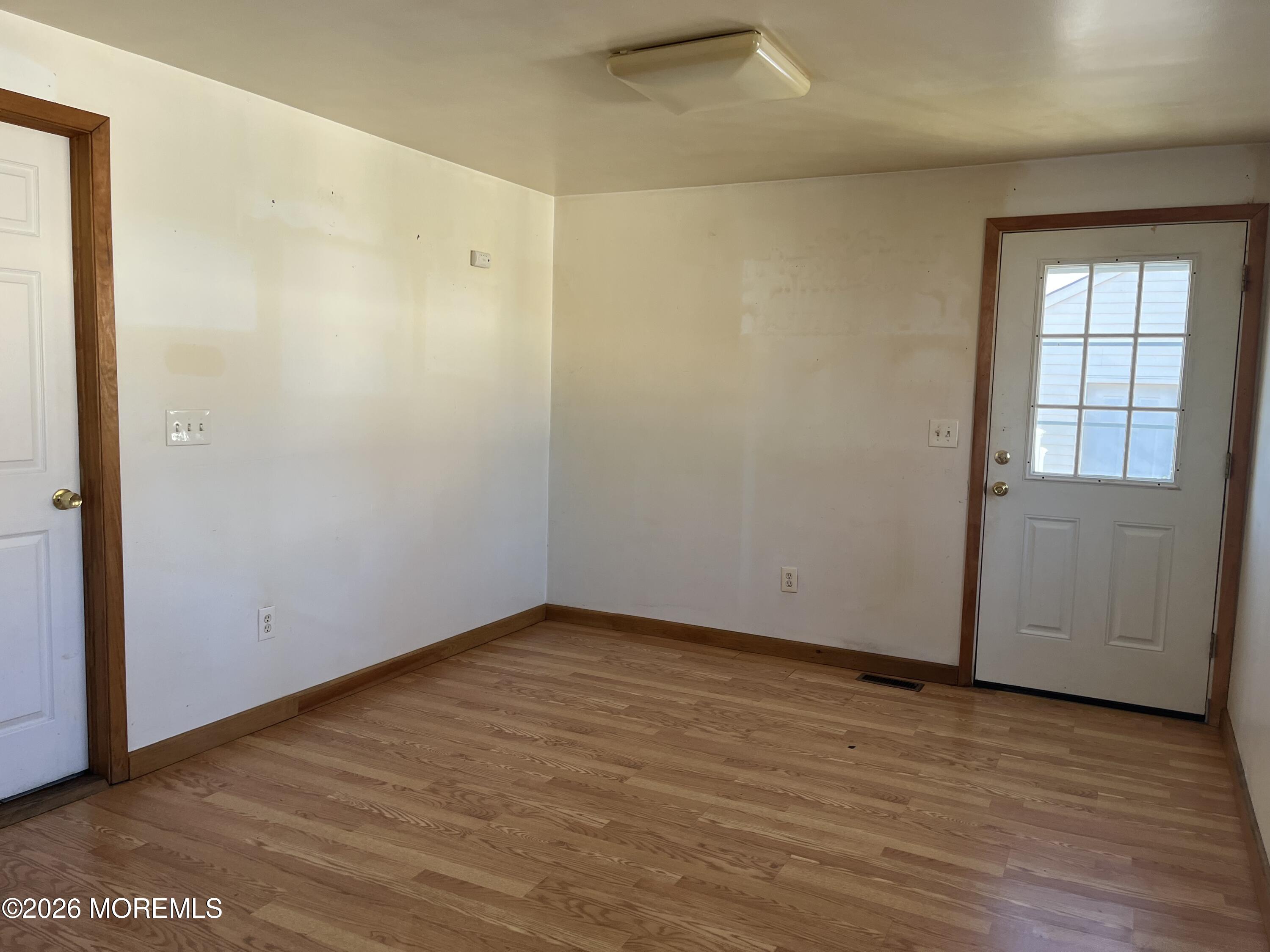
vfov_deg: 53.1
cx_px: 635
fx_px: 954
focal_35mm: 26
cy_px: 476
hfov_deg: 67.3
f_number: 1.6
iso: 80
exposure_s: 1/121
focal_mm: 5.1
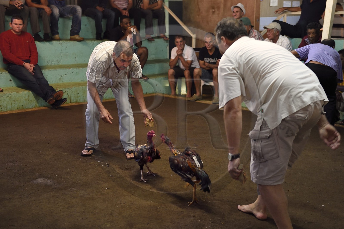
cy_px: 114
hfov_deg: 39.6
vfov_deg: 27.0
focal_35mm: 50
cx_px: 172
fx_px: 478
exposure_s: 1/160
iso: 3200
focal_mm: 50
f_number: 3.5
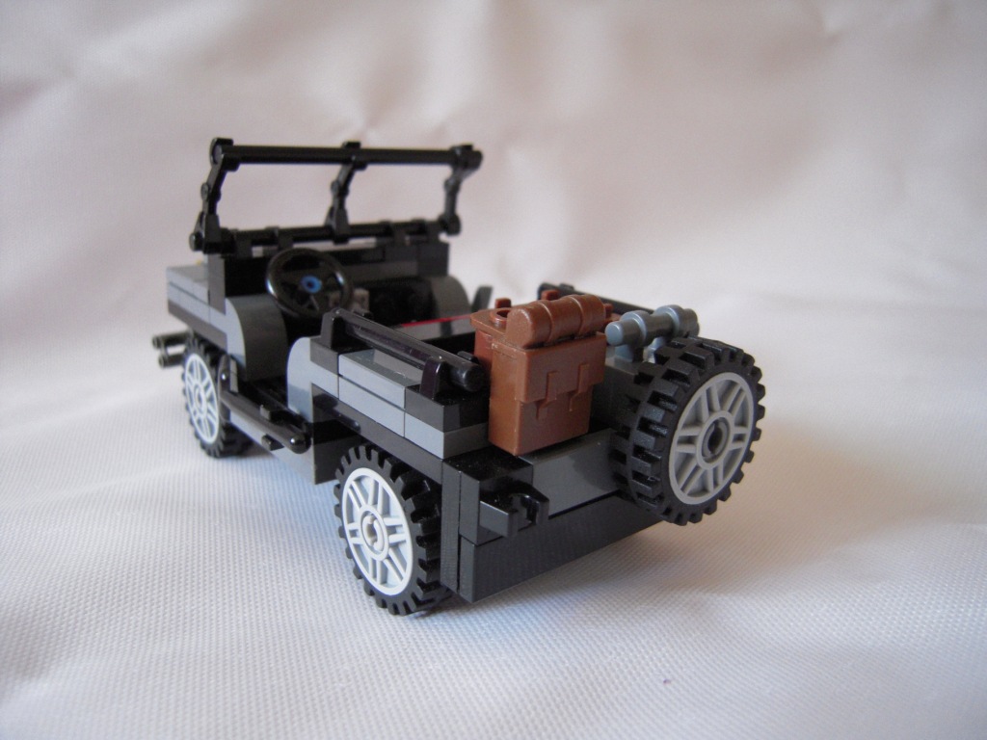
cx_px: 494
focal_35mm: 28
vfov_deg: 49.7
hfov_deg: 63.4
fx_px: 798
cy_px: 370
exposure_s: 1/60
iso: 400
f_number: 2.7
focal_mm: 5
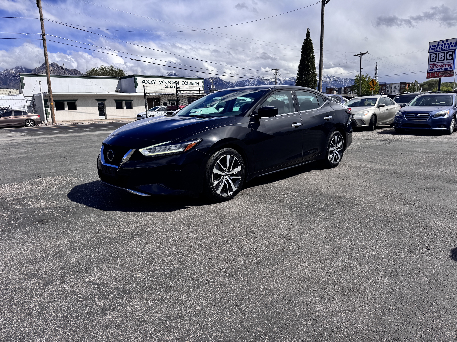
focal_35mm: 24
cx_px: 228
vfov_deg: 56.8
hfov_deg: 71.6
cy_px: 171
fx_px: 317
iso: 80
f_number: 1.78
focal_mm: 6.76
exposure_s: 1/4950
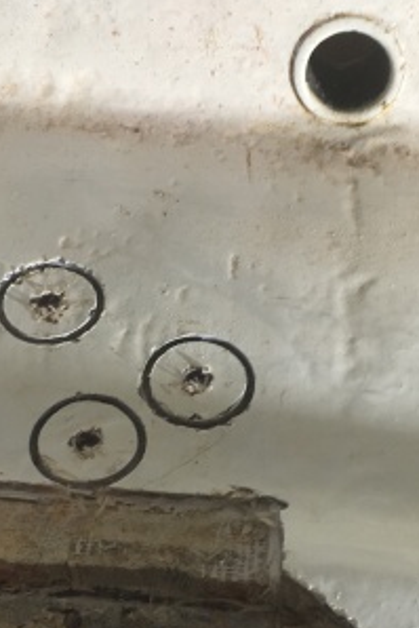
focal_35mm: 81
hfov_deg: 16.9
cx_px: 187
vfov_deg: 24.9
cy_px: 421
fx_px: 1412
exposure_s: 1/60
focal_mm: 4.15
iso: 25
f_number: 2.2
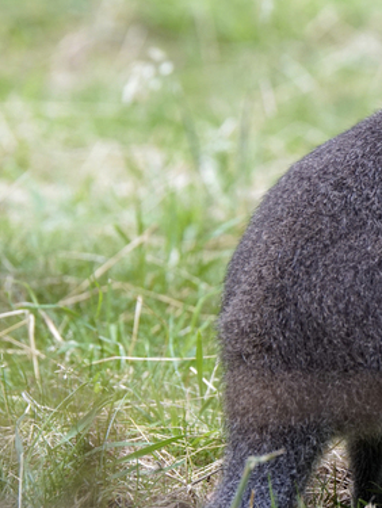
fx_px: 6772
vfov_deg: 4.3
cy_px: 247
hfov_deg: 3.2
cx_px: 532
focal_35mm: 461
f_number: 4
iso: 800
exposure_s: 1/320
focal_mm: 150
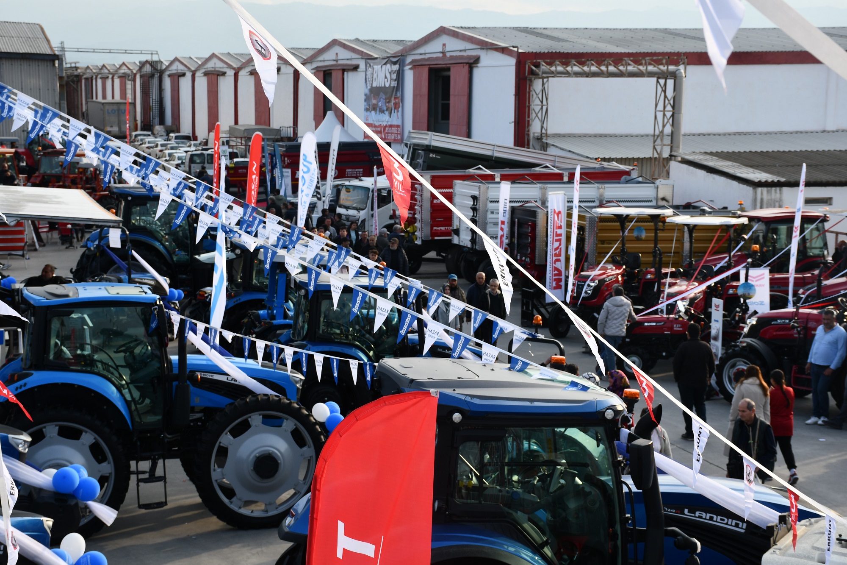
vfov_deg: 18.9
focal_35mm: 72
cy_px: 282
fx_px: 1694
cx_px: 424
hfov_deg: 28.1
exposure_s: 1/250
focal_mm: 48
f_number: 7.1
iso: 200
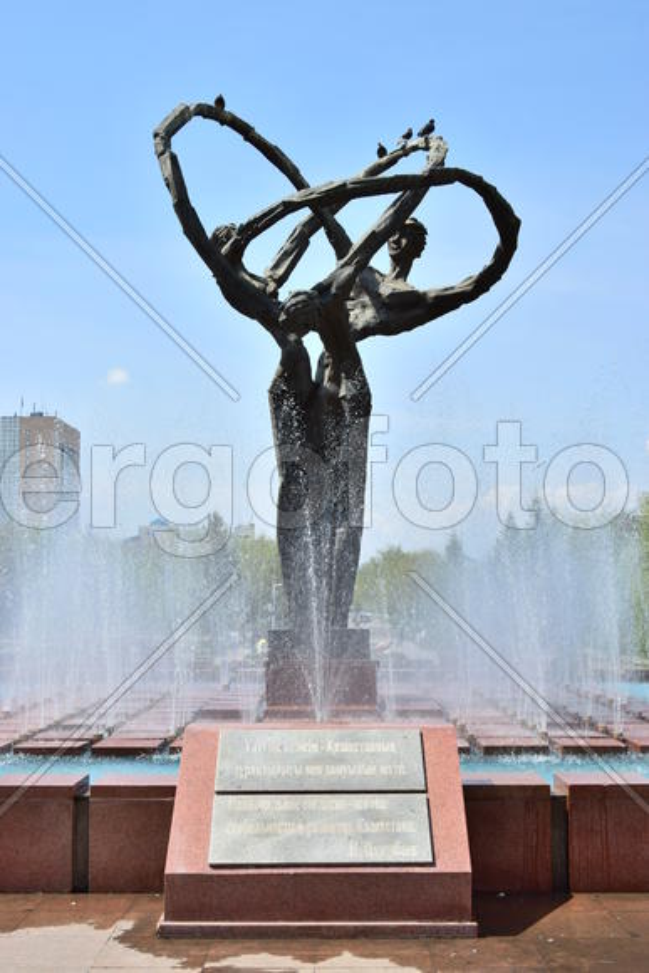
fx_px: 1216
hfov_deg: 29.9
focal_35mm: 45
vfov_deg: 43.6
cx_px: 324
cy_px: 486
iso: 100
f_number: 10
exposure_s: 1/250
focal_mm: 30
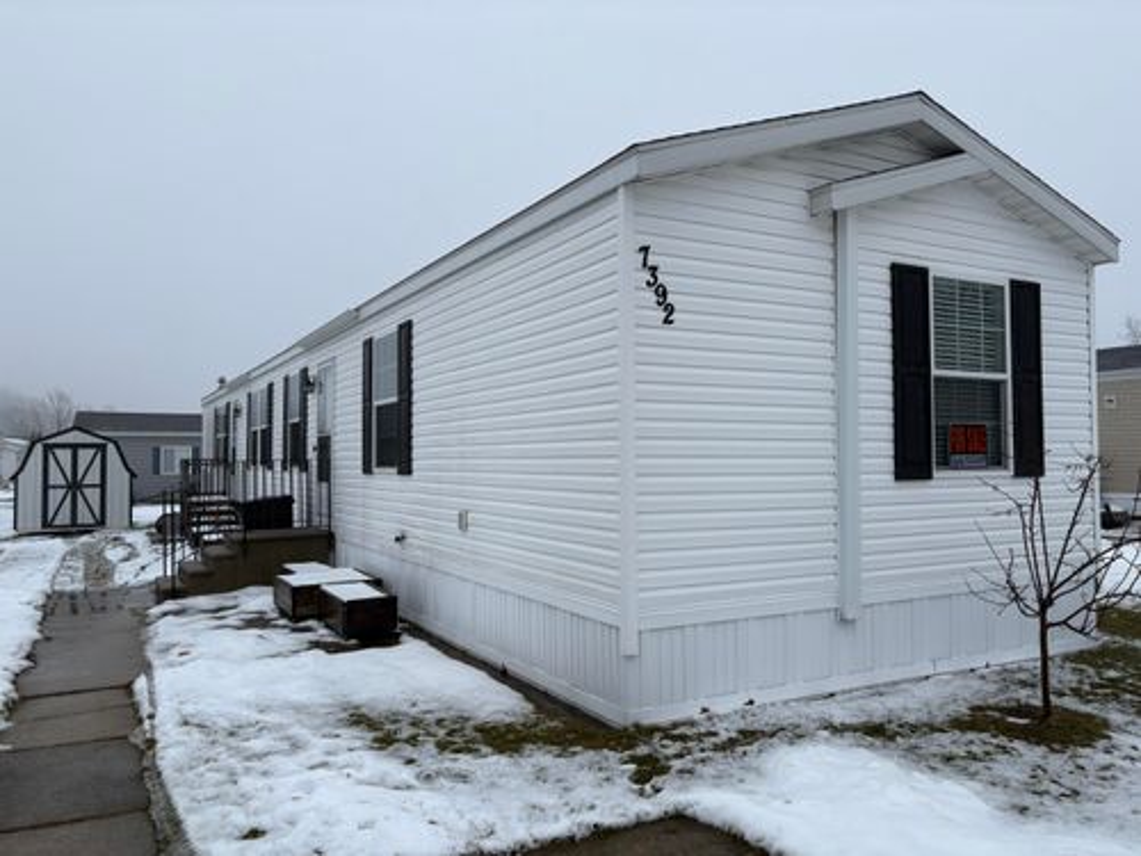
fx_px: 857
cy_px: 428
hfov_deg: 67.3
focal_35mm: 26
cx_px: 570
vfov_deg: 53.1
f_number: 1.6
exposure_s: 1/1155
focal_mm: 5.96
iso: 50
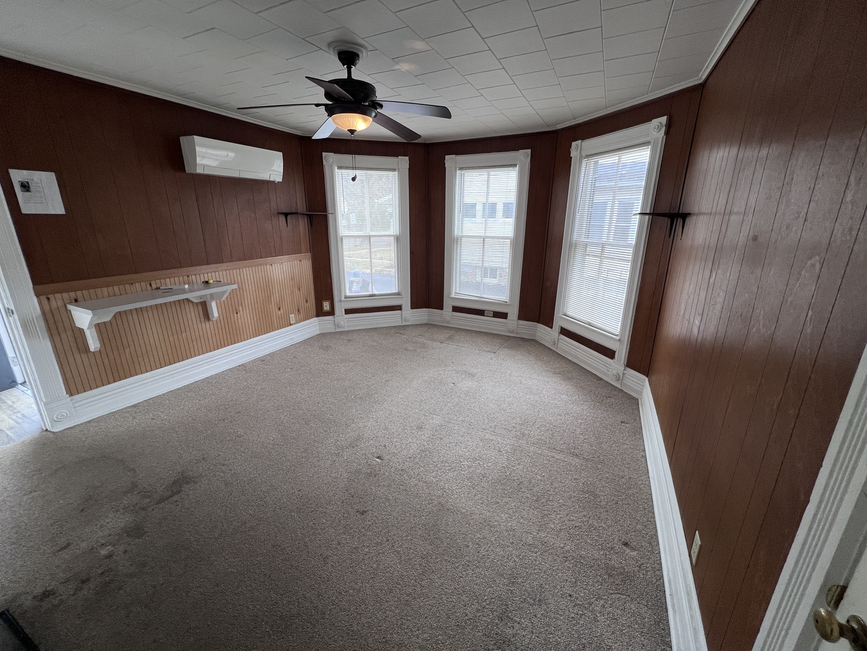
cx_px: 434
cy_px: 326
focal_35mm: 13
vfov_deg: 89.9
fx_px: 326
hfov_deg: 106.2
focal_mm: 1.57
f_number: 1.8
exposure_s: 1/120
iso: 125
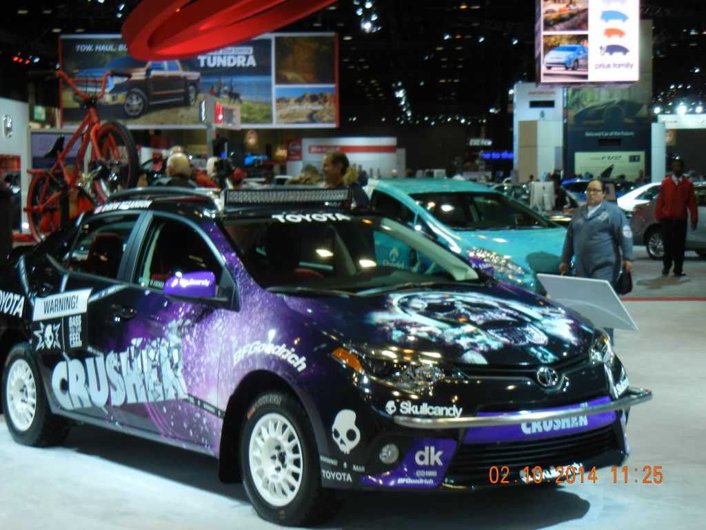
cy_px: 265
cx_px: 353
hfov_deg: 25.3
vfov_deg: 19.1
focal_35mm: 77
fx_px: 1570
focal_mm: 13.9
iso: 160
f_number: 4.3
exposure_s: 1/60.5
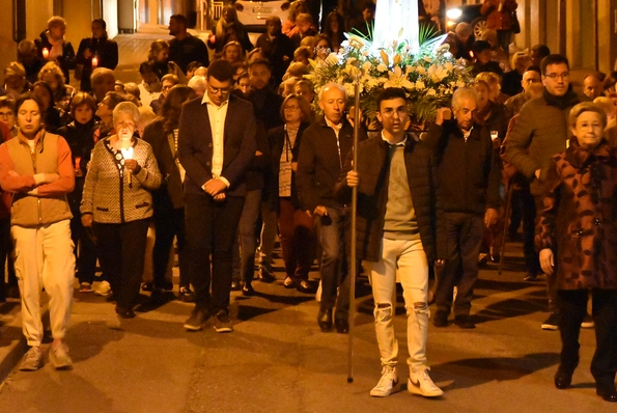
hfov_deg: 16.1
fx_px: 2179
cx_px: 352
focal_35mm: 127
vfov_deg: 10.8
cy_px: 142
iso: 12800
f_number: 4.8
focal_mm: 56
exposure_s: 1/30
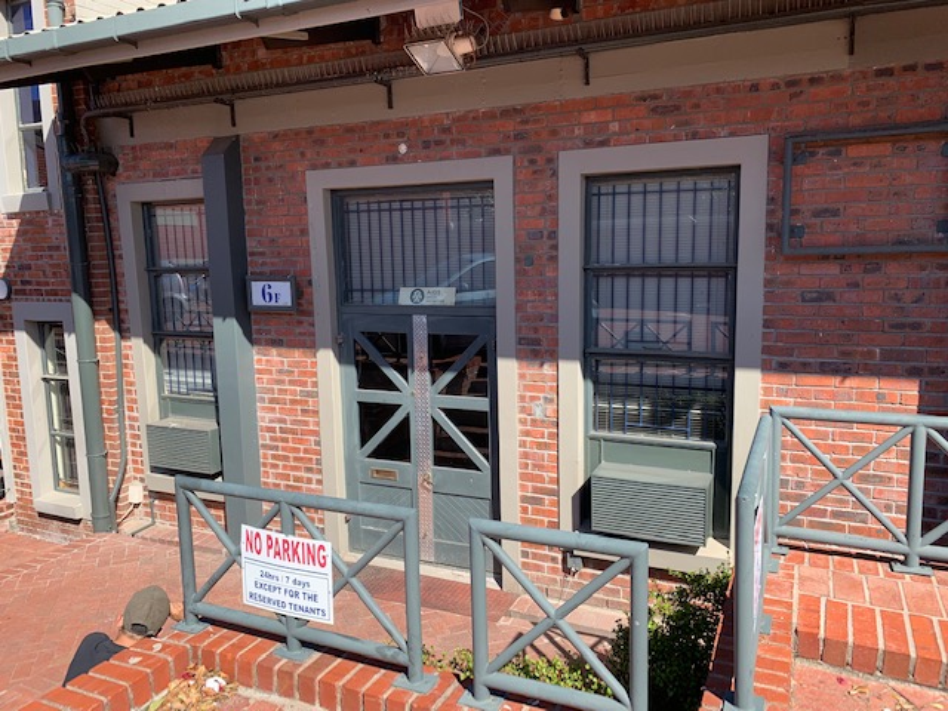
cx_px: 474
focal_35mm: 26
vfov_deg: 53.1
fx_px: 712
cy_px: 356
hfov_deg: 67.3
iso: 25
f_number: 1.8
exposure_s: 1/1149
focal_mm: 4.25
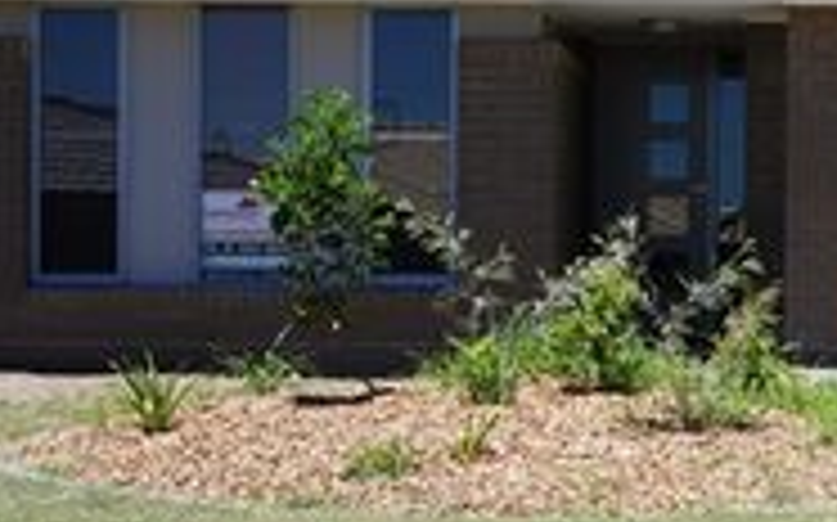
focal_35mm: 108
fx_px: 2462
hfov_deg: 18.9
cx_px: 796
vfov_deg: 12.1
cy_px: 322
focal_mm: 28
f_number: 13
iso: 200
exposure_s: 1/200
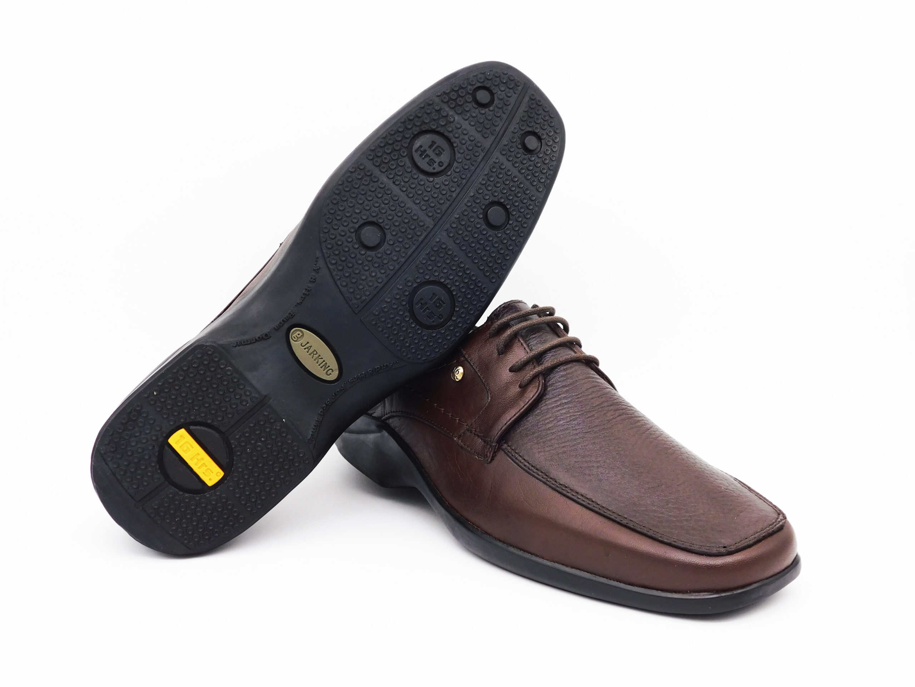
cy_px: 344
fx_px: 1057
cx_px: 458
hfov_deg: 46.8
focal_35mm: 40
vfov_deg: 36.0
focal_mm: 7.1
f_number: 3.6
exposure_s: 1/250
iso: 125
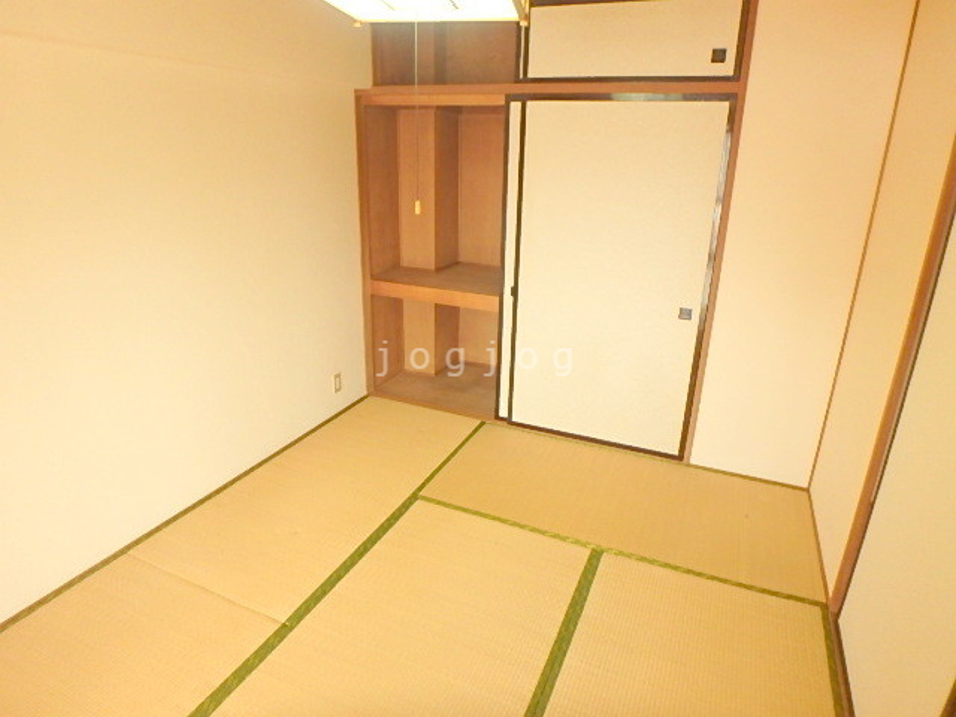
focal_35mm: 21
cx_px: 478
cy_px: 358
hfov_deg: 79.0
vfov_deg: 63.4
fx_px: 580
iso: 400
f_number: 3.5
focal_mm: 3.7
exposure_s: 1/30
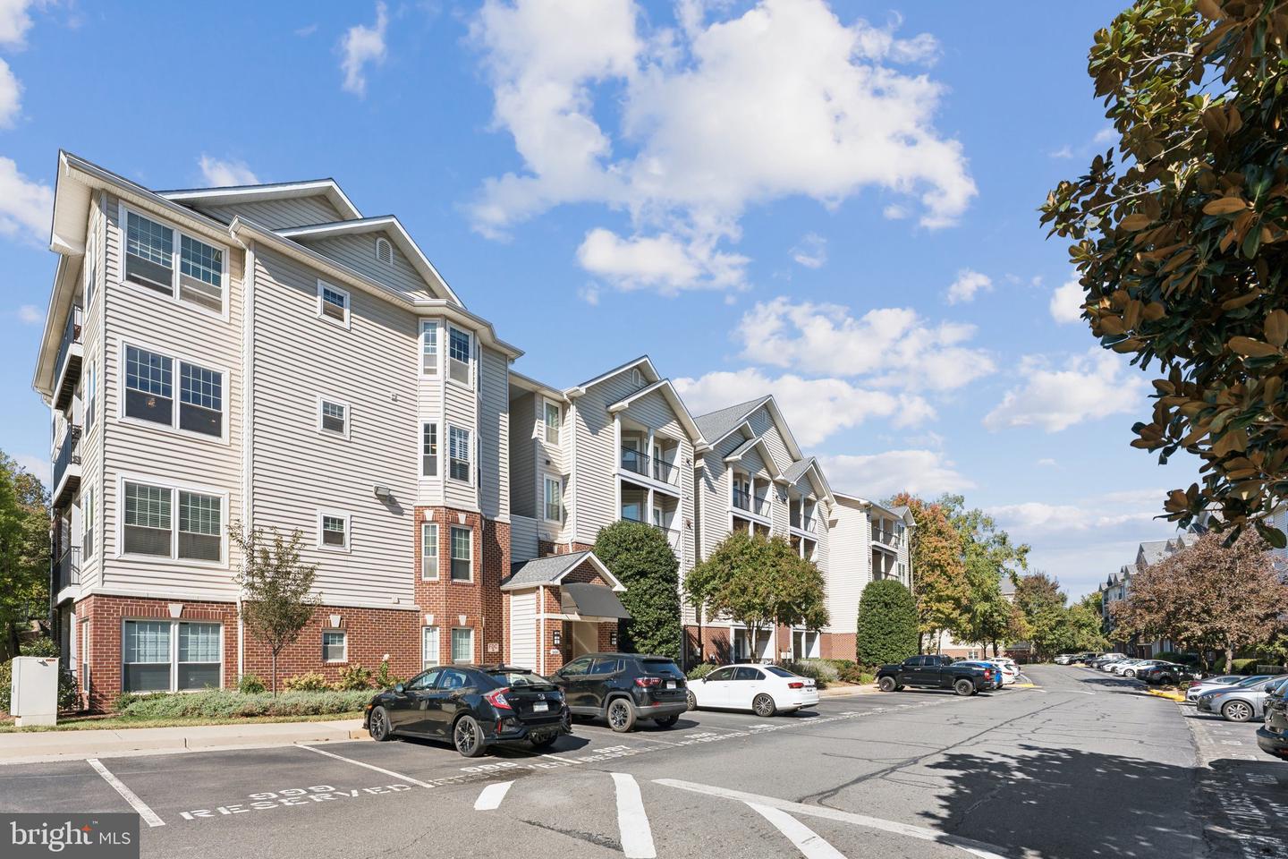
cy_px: 430
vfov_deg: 81.2
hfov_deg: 104.3
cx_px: 644
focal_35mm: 14
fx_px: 501
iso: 200
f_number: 8
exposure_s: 1/640
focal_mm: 14
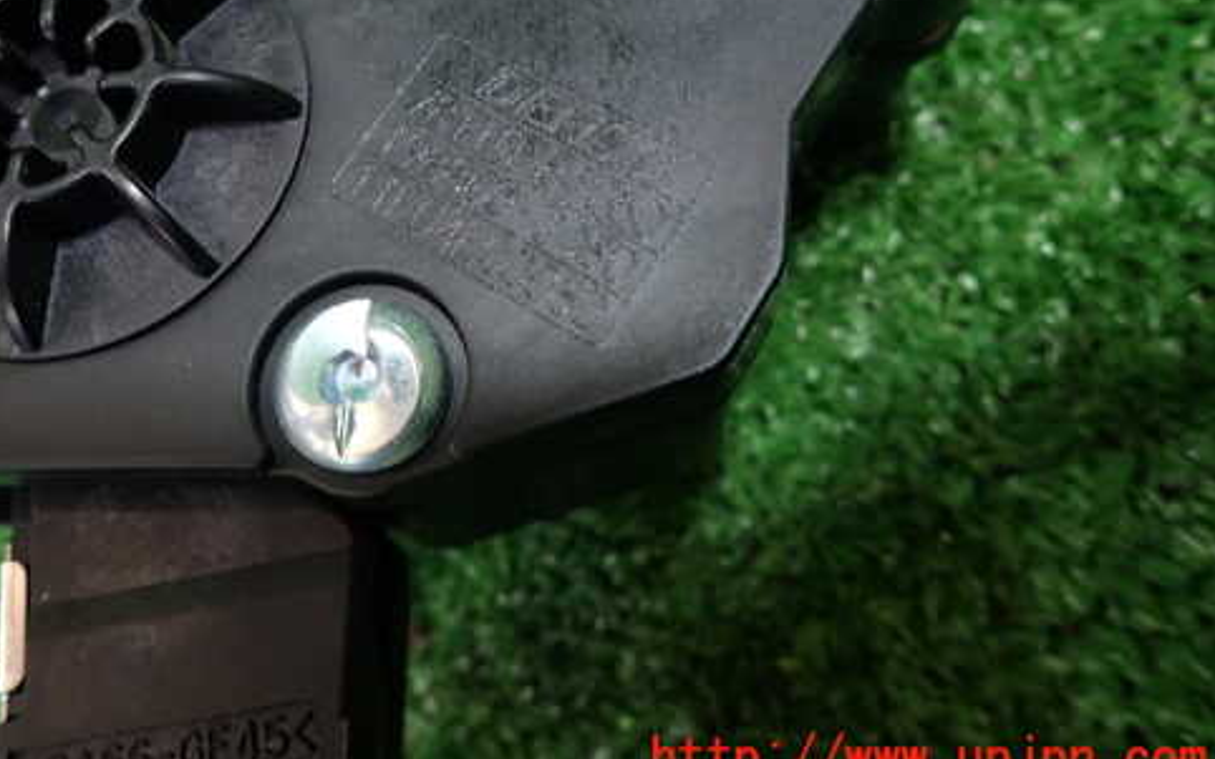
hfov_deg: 57.5
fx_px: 1092
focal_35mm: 33
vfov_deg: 37.7
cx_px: 464
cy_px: 224
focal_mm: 4.5
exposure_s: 1/30
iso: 200
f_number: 2
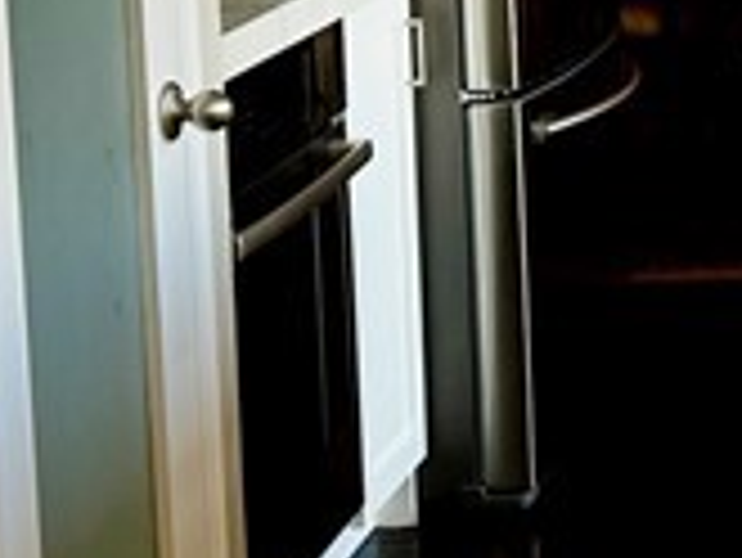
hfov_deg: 11.9
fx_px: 3196
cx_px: 1471
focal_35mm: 149
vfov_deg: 9.8
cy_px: -104
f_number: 1.78
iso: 64
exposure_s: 1/121
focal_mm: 6.86
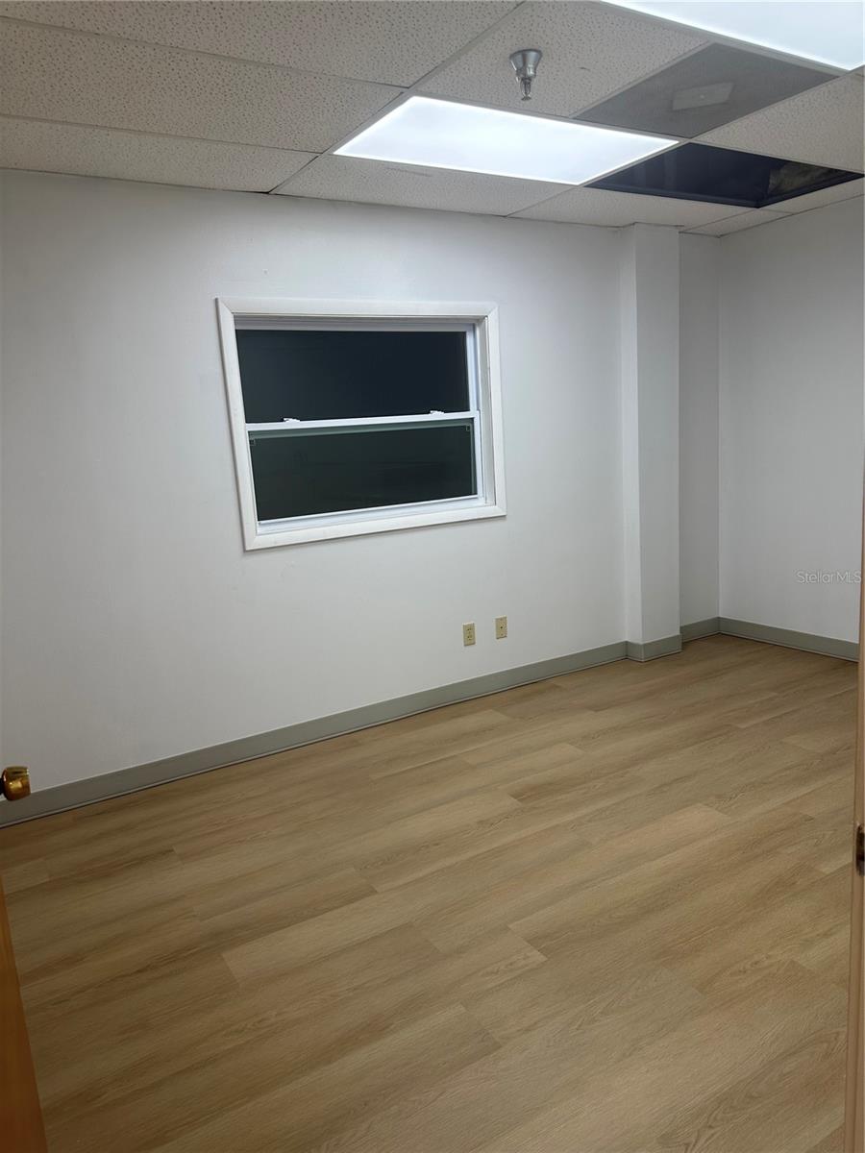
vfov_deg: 71.6
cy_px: 576
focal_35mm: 24
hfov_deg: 56.8
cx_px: 432
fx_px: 800
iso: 80
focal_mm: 6.86
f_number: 1.78
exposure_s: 1/179
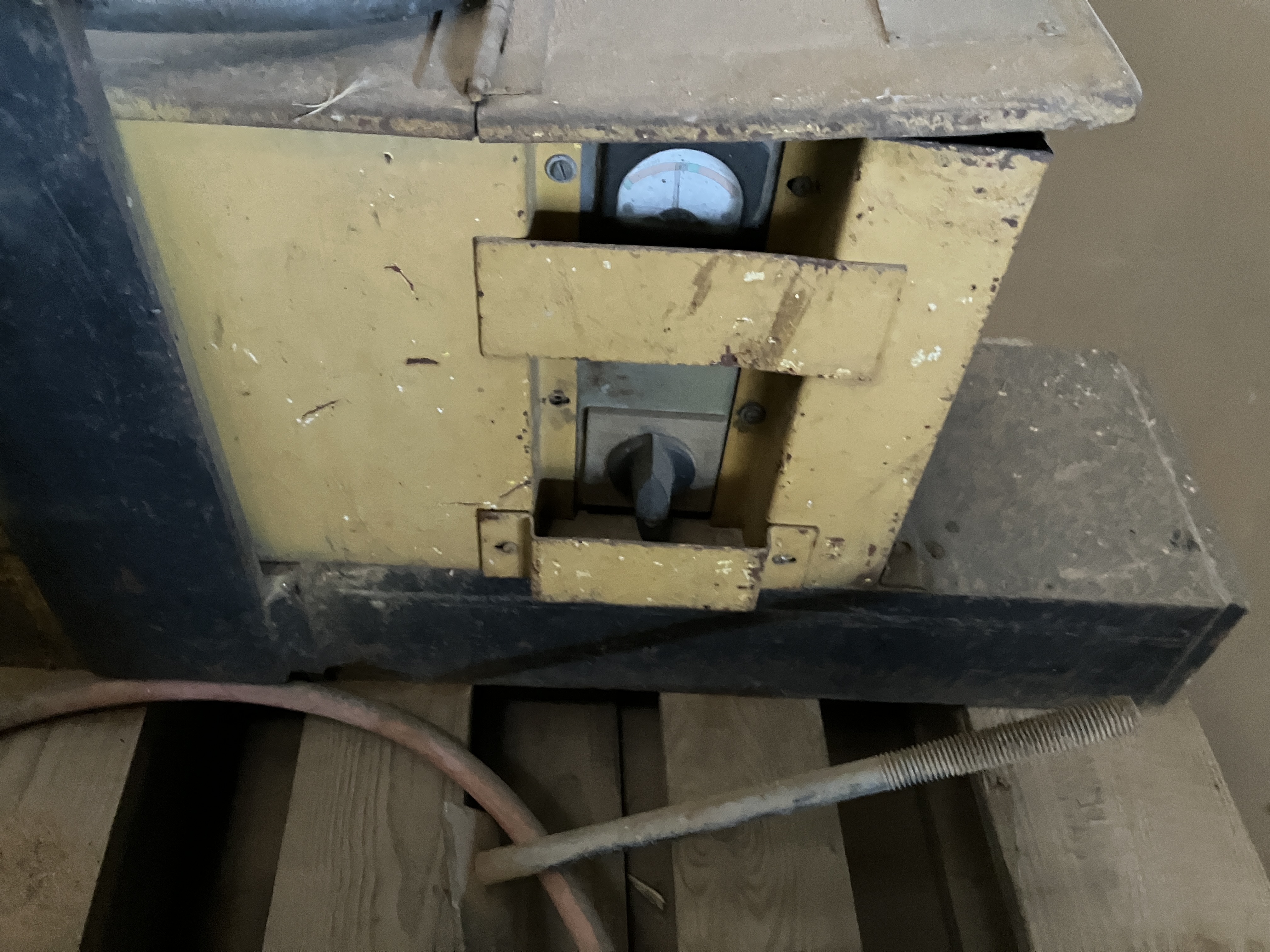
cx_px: 635
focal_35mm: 28
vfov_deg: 49.7
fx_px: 1027
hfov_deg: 63.4
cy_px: 476
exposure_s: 1/22
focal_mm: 3.99
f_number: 1.8
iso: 640
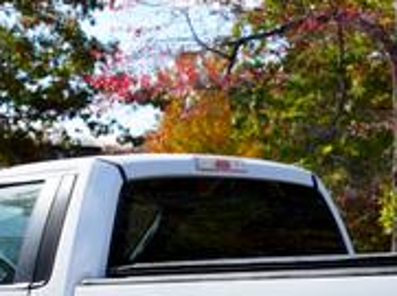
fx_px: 2610
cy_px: 351
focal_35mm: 228
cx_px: 250
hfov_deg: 8.7
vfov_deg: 6.5
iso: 100
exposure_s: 1/125
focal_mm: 85
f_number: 8
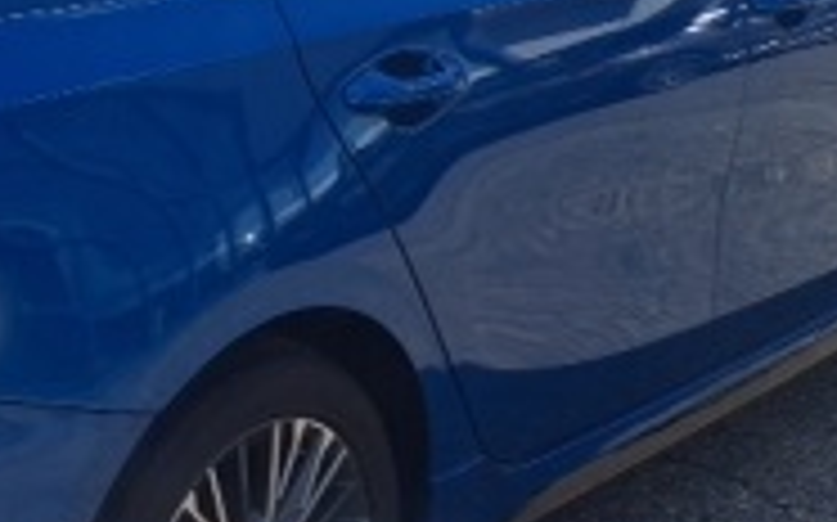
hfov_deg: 22.1
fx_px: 2075
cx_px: 22
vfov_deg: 14.3
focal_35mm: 91
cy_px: 230
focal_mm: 4.69
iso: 30
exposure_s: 1/1996
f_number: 1.8
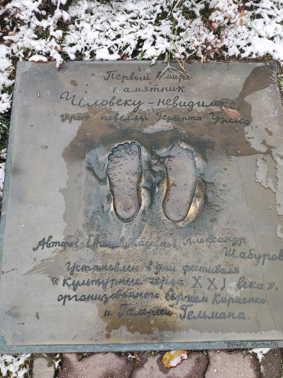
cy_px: 189
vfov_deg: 67.3
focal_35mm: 26
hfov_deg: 53.1
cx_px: 142
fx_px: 283
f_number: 1.79
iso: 71
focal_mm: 4.74
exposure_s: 1/100
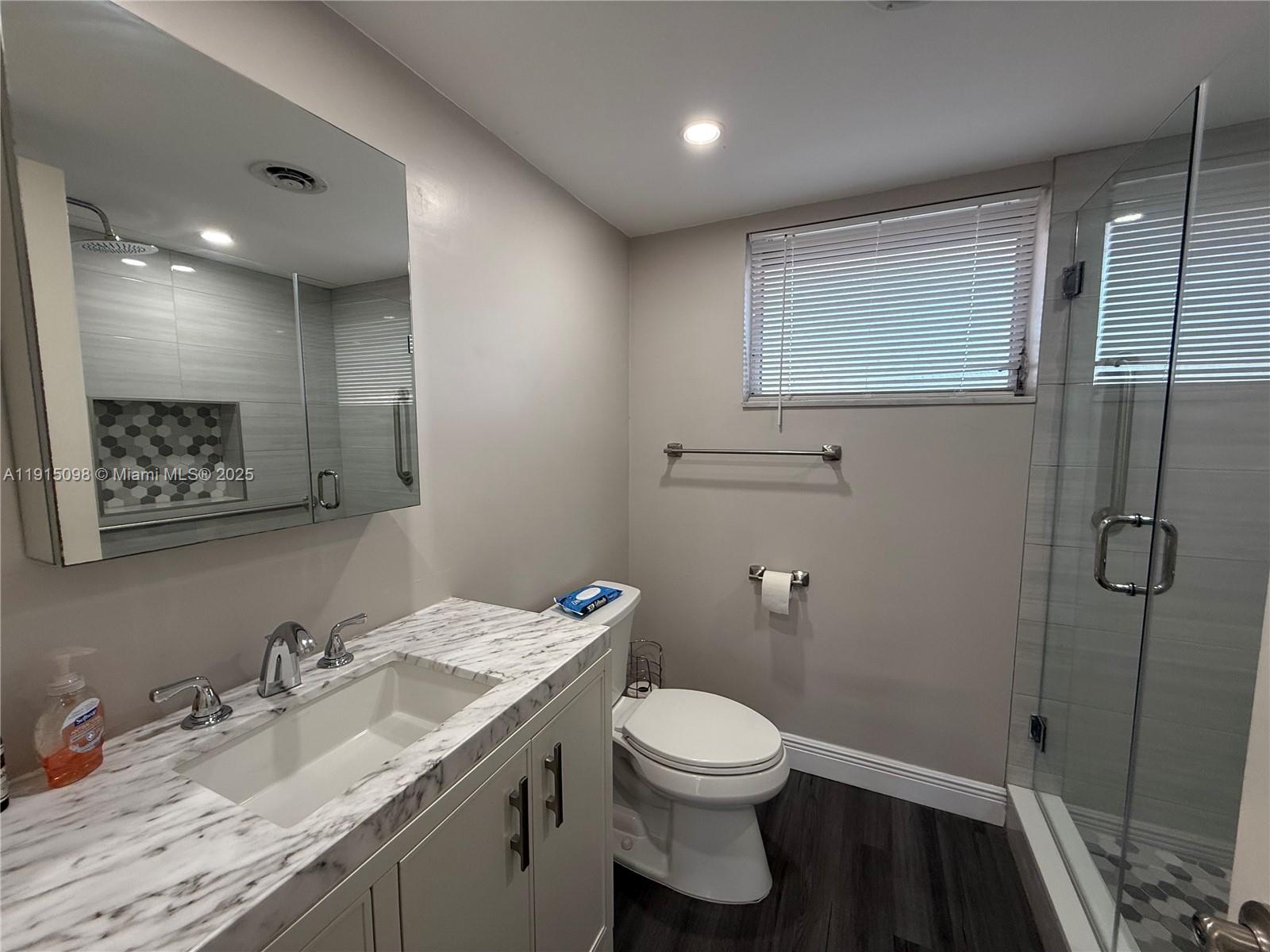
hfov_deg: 102.1
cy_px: 476
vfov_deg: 85.7
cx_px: 635
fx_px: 514
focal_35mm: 14
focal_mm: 2.22
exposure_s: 1/120
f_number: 2.2
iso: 125
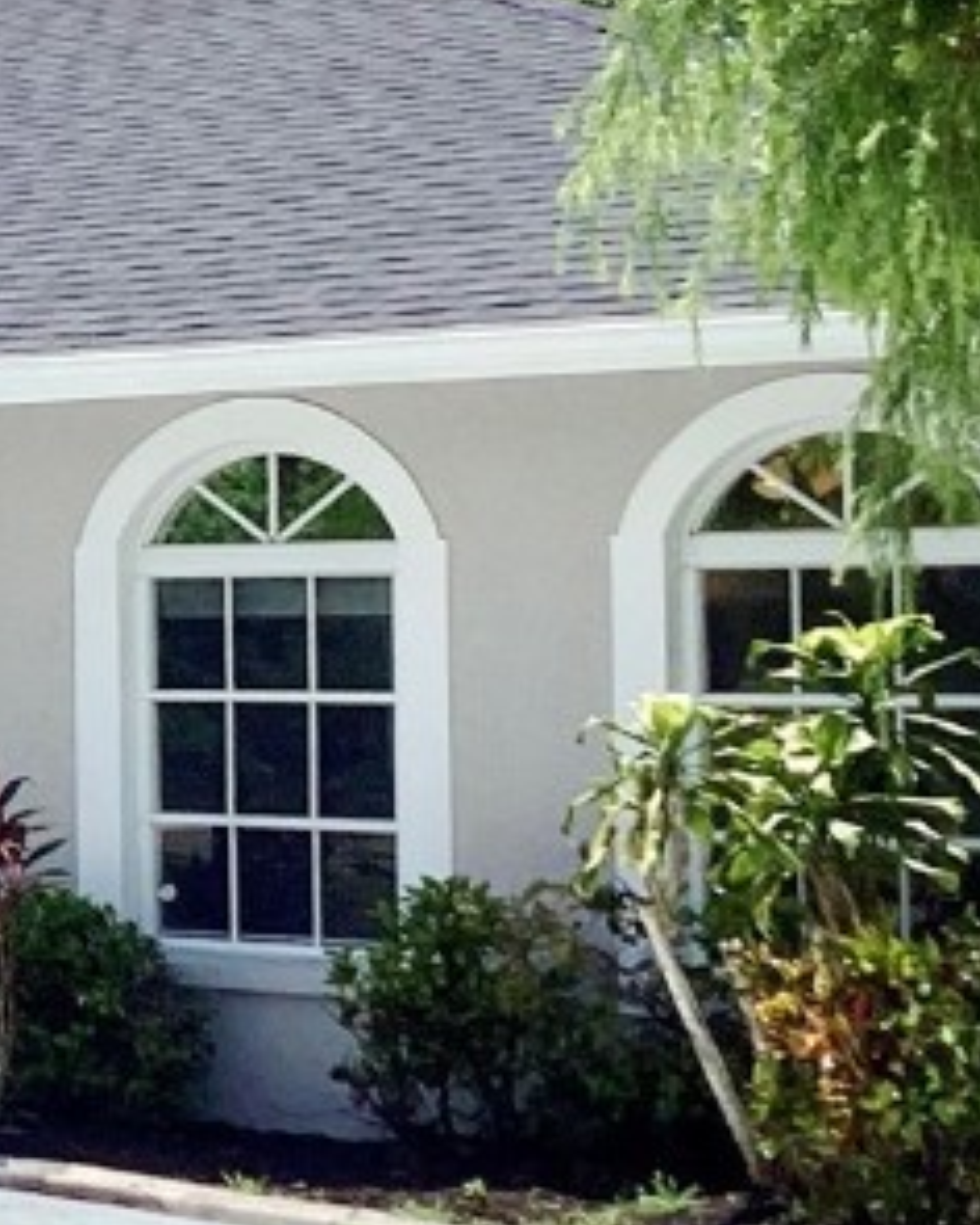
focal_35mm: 105
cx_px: -777
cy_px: 444
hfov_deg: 13.2
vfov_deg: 18.2
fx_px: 3807
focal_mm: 3.3
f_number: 2.4
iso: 25
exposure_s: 1/2262
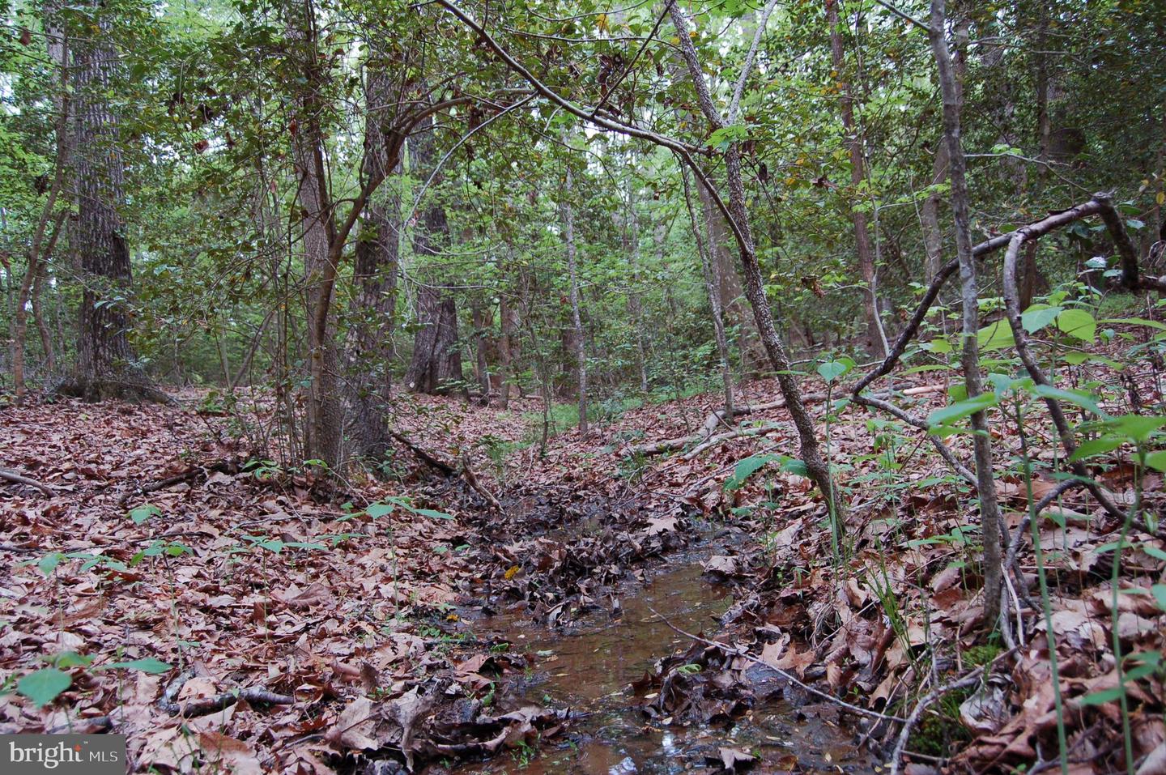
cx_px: 583
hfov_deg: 67.4
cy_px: 388
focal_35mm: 27
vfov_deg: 47.8
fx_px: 874
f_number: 4.5
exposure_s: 1/80
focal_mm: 18
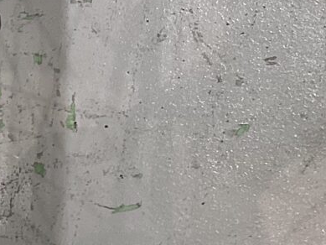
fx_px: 1441
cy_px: -37
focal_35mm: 153
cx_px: -116
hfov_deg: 12.4
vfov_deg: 9.6
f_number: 2.4
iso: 125
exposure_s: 1/60
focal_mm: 3.3
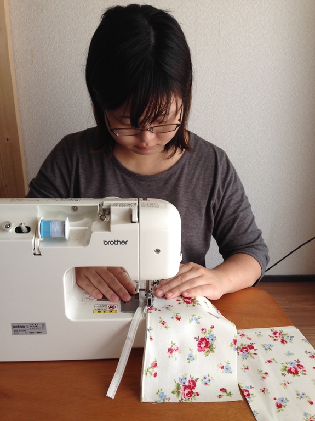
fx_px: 401
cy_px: 210
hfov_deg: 42.9
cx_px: 158
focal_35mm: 33
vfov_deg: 55.4
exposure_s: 1/24
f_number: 2.4
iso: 50
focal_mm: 4.12
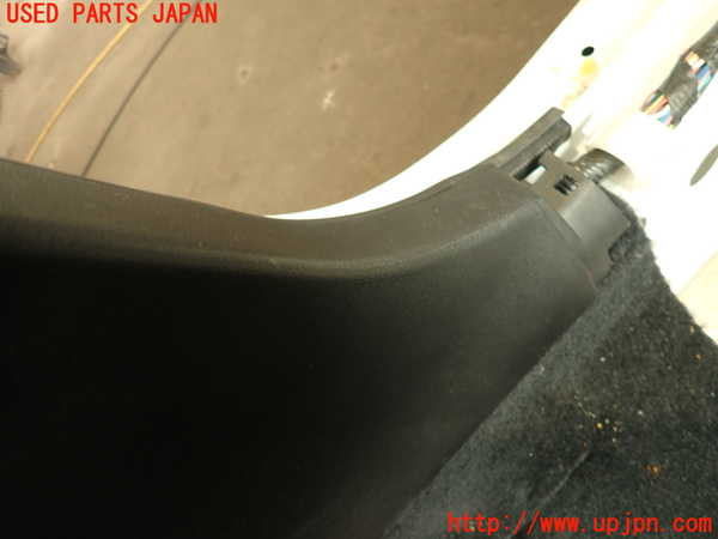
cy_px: 270
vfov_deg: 54.9
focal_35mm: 25
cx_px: 359
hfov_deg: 69.4
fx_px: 519
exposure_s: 1/30
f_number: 2
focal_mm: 4.5
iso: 200
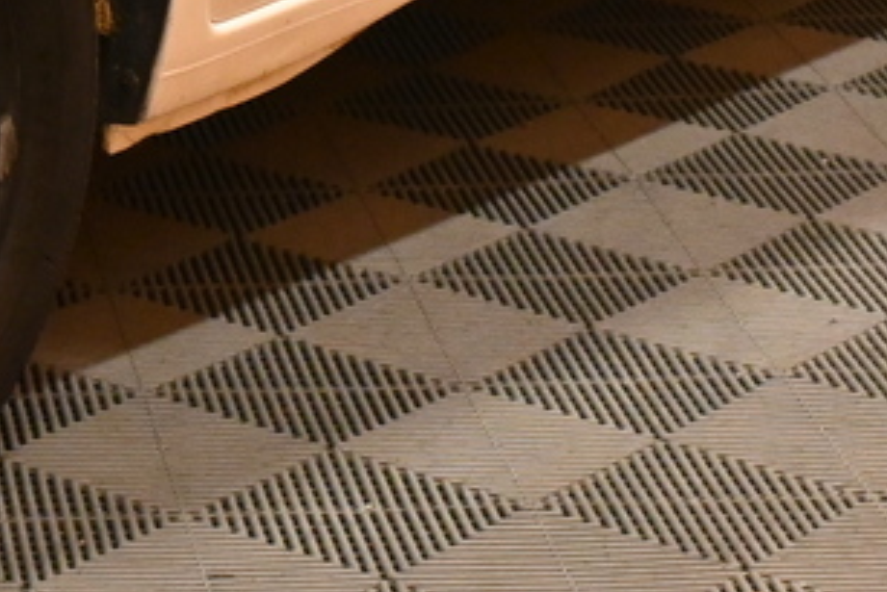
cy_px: -866
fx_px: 4289
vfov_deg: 7.4
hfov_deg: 11.7
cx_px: -43
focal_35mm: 174
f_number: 7.1
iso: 1800
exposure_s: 1/40
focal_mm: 22
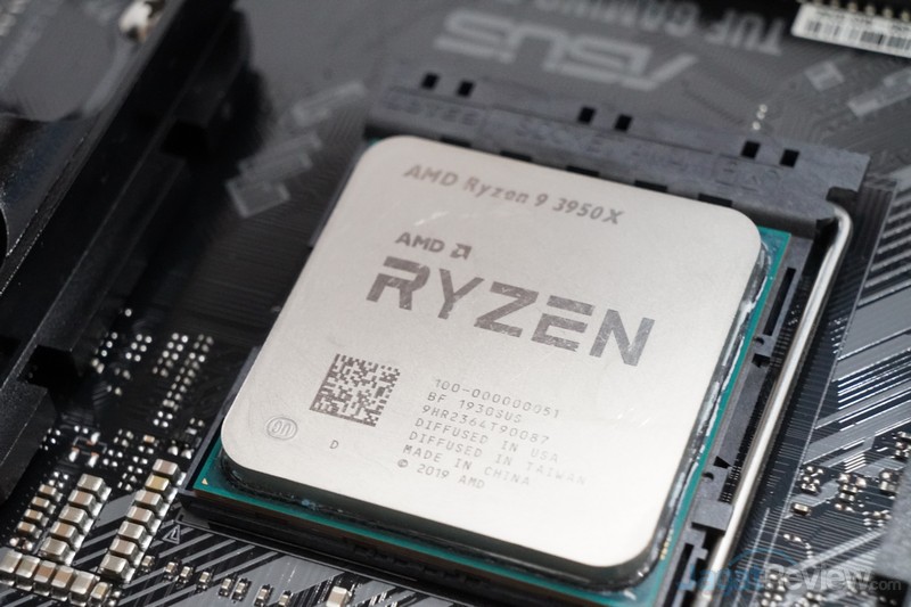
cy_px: 304
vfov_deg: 16.5
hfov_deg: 24.6
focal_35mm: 82
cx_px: 456
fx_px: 2087
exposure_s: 1/30
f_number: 8
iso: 6400
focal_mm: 55
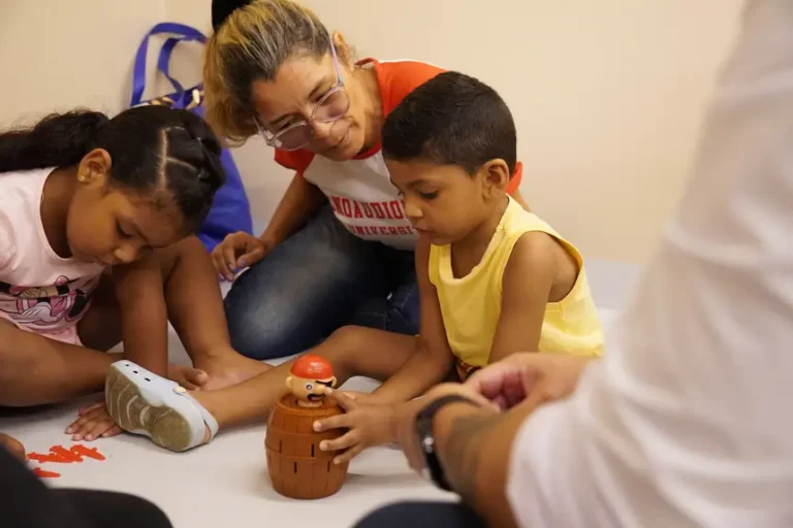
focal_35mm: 42
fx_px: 925
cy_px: 264
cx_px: 396
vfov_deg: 31.9
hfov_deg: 46.4
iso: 3200
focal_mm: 28
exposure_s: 1/125
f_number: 2.8
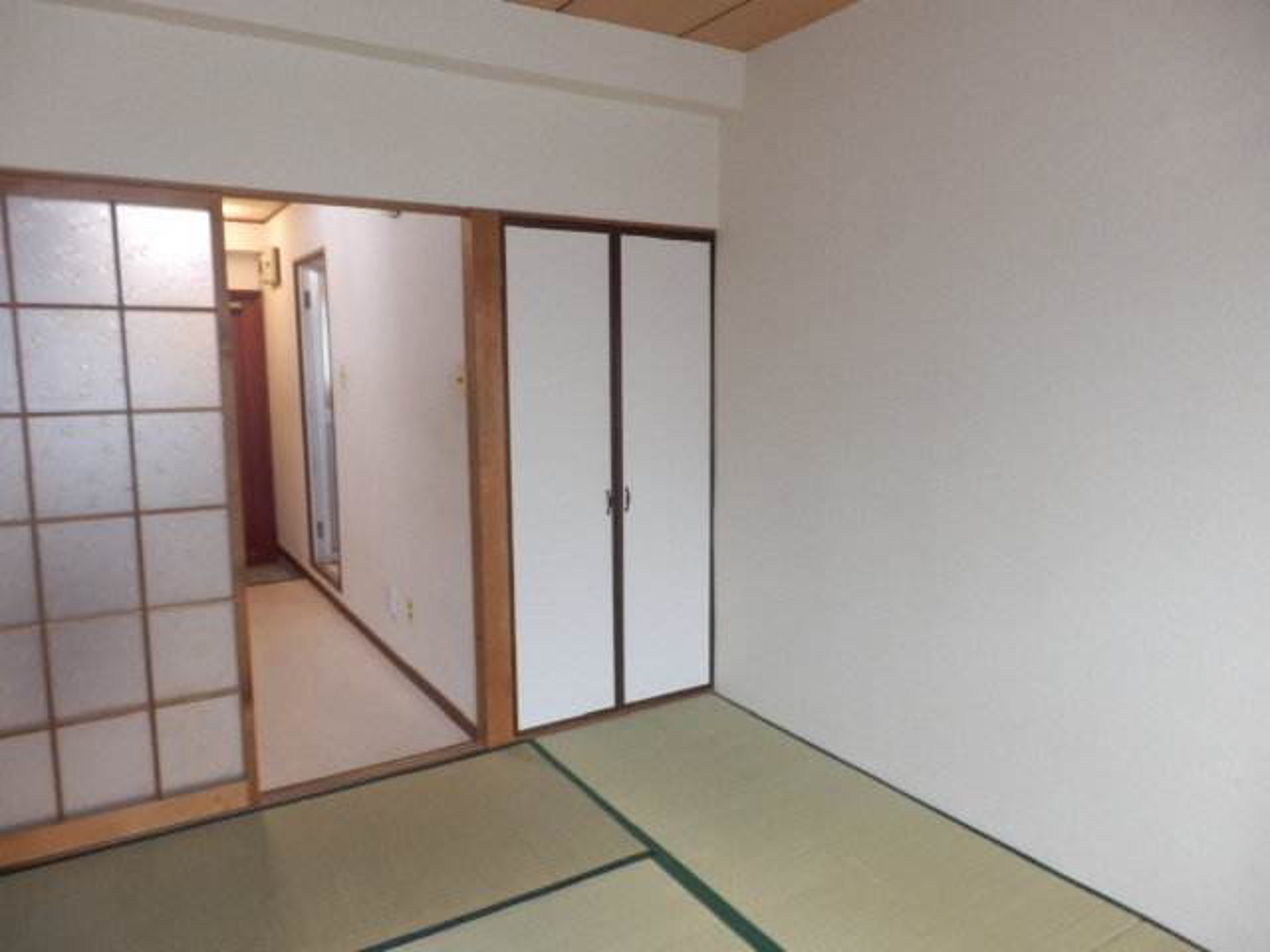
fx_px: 881
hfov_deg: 71.6
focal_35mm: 24
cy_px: 476
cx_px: 635
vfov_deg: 56.8
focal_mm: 4.2
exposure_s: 1/30
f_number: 3
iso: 320
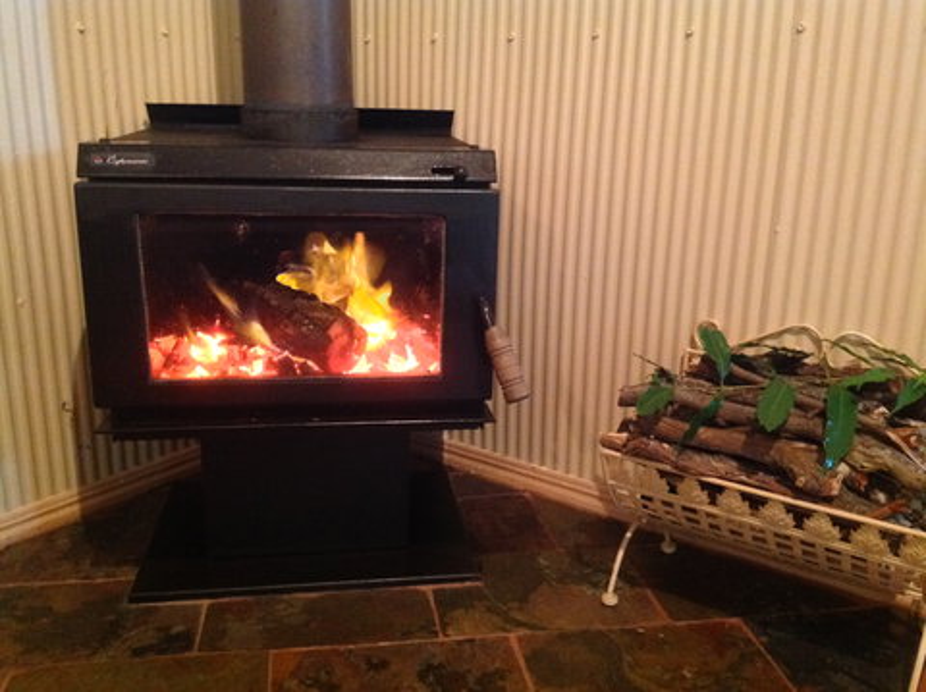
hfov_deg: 52.7
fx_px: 935
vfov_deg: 40.6
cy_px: 346
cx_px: 463
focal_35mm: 35
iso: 800
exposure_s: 1/15
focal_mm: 4.28
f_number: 2.4
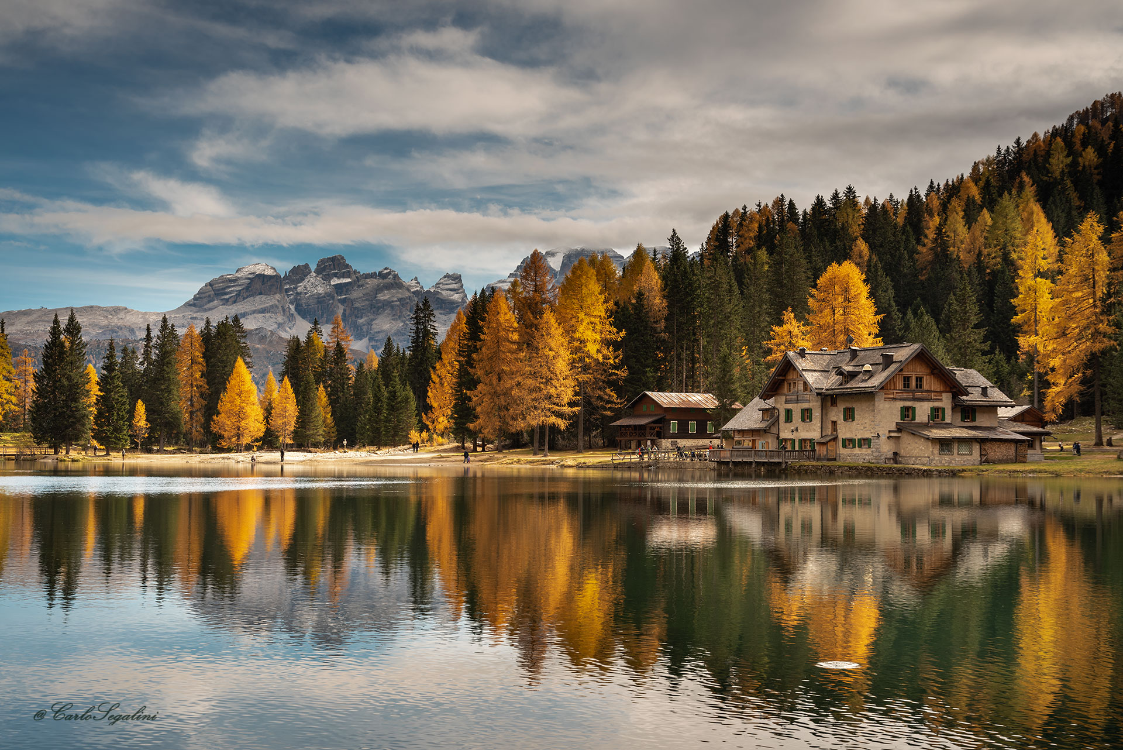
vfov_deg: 28.1
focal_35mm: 48
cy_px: 375
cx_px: 562
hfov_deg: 41.1
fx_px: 1498
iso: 100
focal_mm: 48
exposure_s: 1/40
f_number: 11
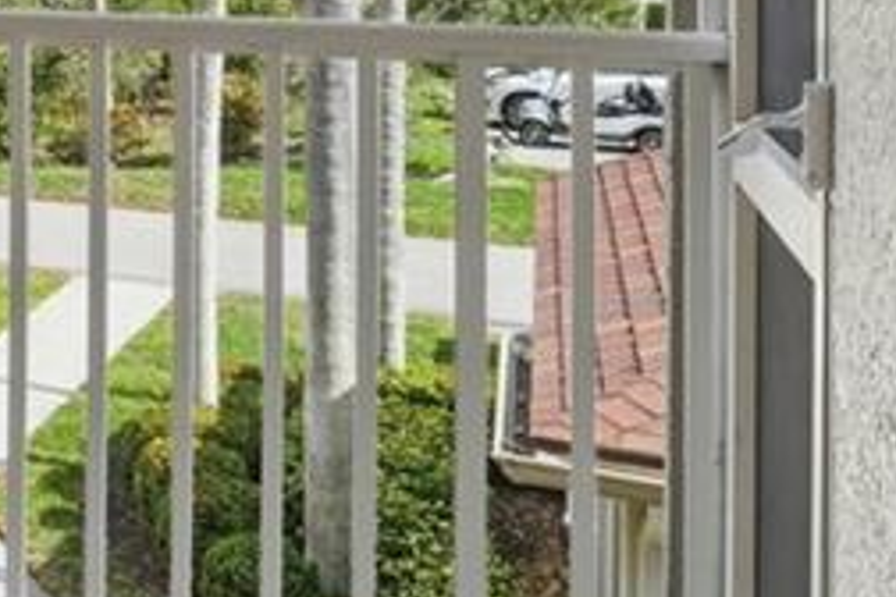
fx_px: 1618
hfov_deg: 19.8
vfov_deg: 19.9
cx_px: -818
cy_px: -87
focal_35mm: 65
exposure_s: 1/640
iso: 400
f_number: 9
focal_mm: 16
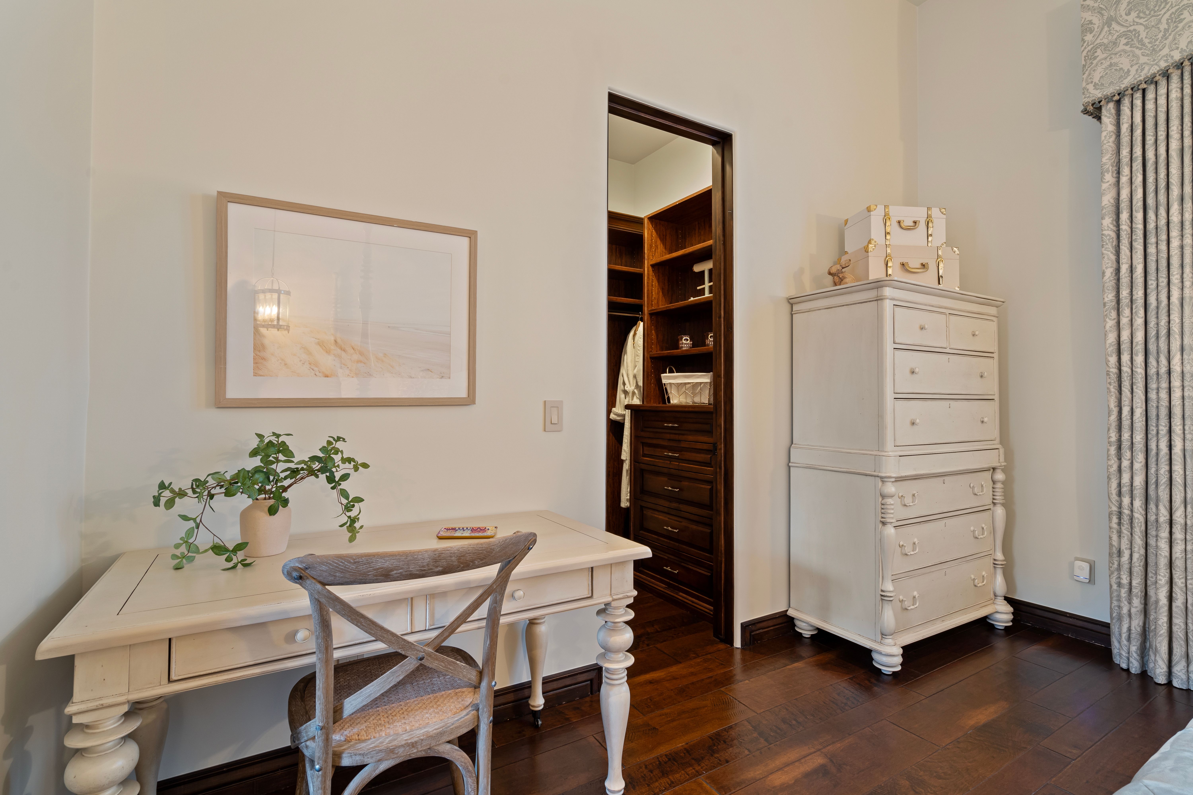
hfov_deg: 96.7
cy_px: 398
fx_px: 530
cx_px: 596
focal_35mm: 16
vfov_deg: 73.7
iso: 640
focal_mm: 16
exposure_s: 1.3
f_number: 9
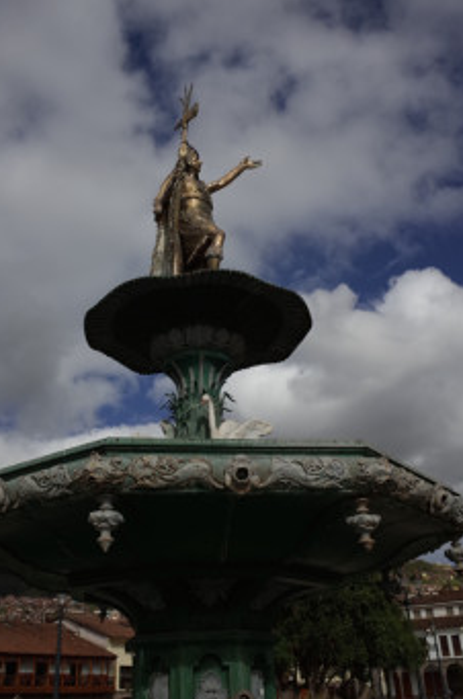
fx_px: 717
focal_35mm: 37
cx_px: 199
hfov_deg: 35.7
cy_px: 297
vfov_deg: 51.8
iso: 100
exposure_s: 1/1250
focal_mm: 18.3
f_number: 5.6
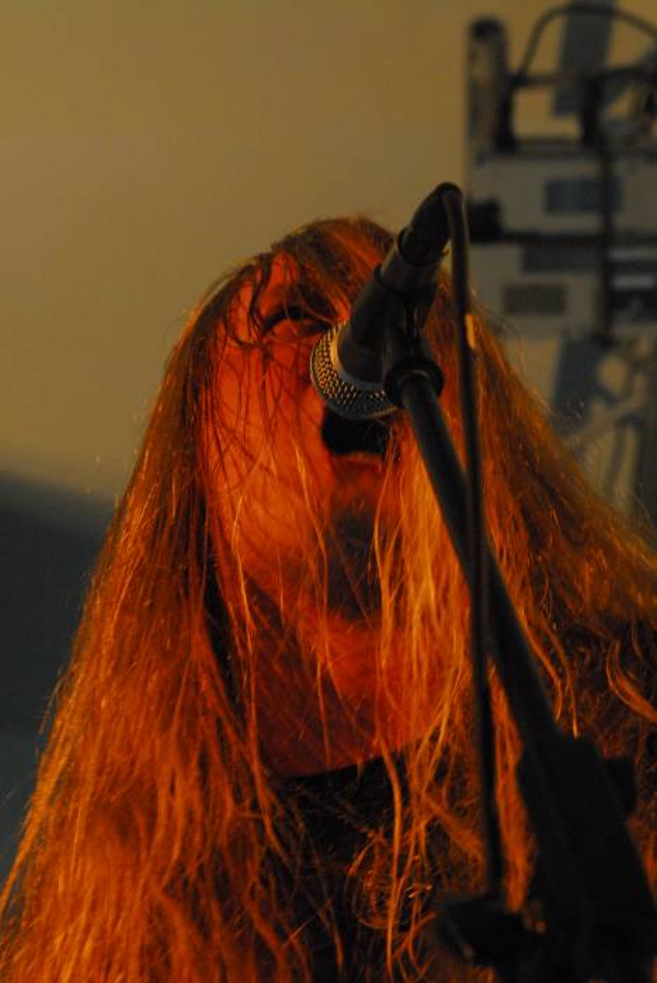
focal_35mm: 105
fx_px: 2868
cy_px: 492
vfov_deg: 19.4
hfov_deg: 13.1
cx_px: 328
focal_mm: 70
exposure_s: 1/40
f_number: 5.6
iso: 1600
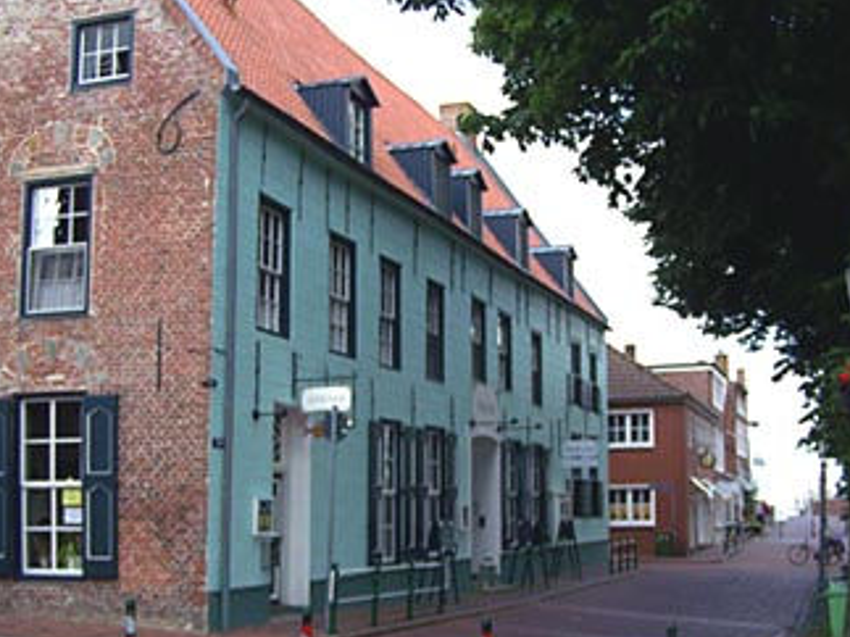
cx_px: 425
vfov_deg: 29.0
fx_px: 1227
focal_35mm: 50
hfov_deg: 38.2
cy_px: 372
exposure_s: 1/400
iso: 64
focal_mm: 6.3
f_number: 2.8
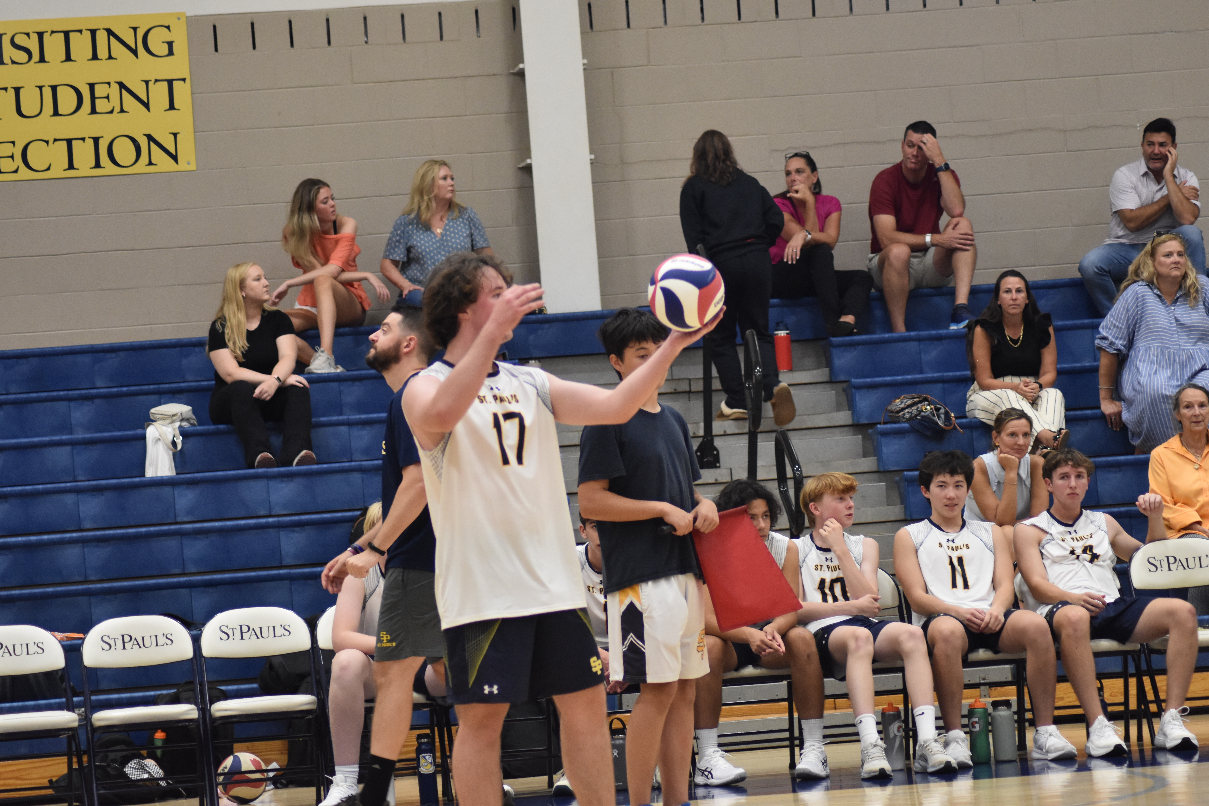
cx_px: 604
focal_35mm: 150
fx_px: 5037
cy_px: 403
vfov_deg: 9.1
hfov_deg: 13.7
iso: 1800
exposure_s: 1/250
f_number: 4
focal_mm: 100
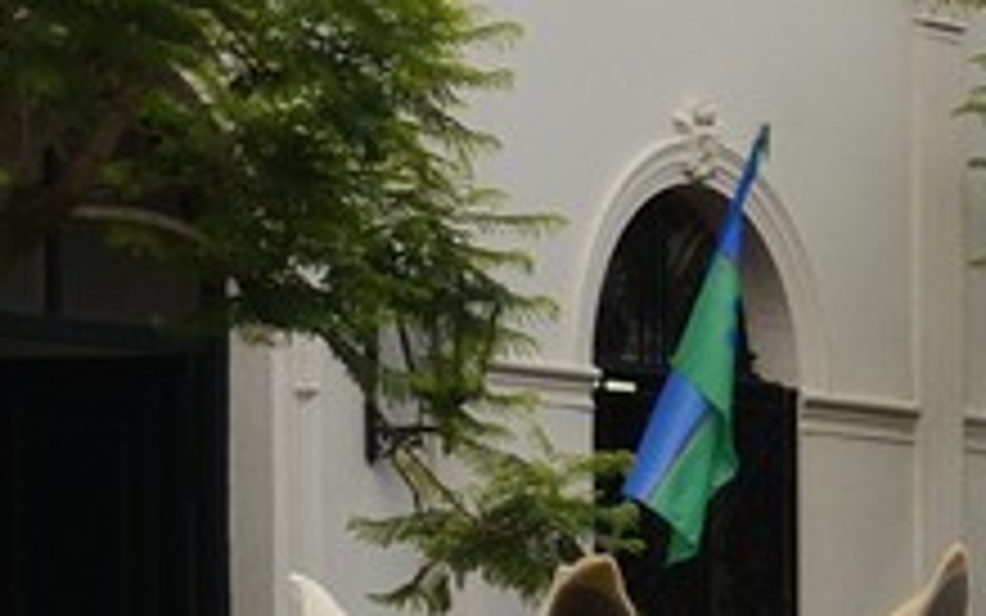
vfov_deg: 4.6
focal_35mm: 283
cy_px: 1223
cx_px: 2643
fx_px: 7607
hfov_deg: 6.9
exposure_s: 1/320
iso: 400
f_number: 11
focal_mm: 38
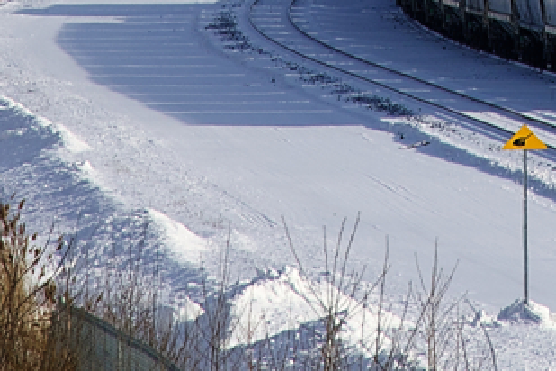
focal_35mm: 828
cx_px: 1083
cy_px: -218
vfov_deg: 1.7
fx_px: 12787
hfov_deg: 2.5
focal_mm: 200
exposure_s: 1/800
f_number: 8
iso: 250
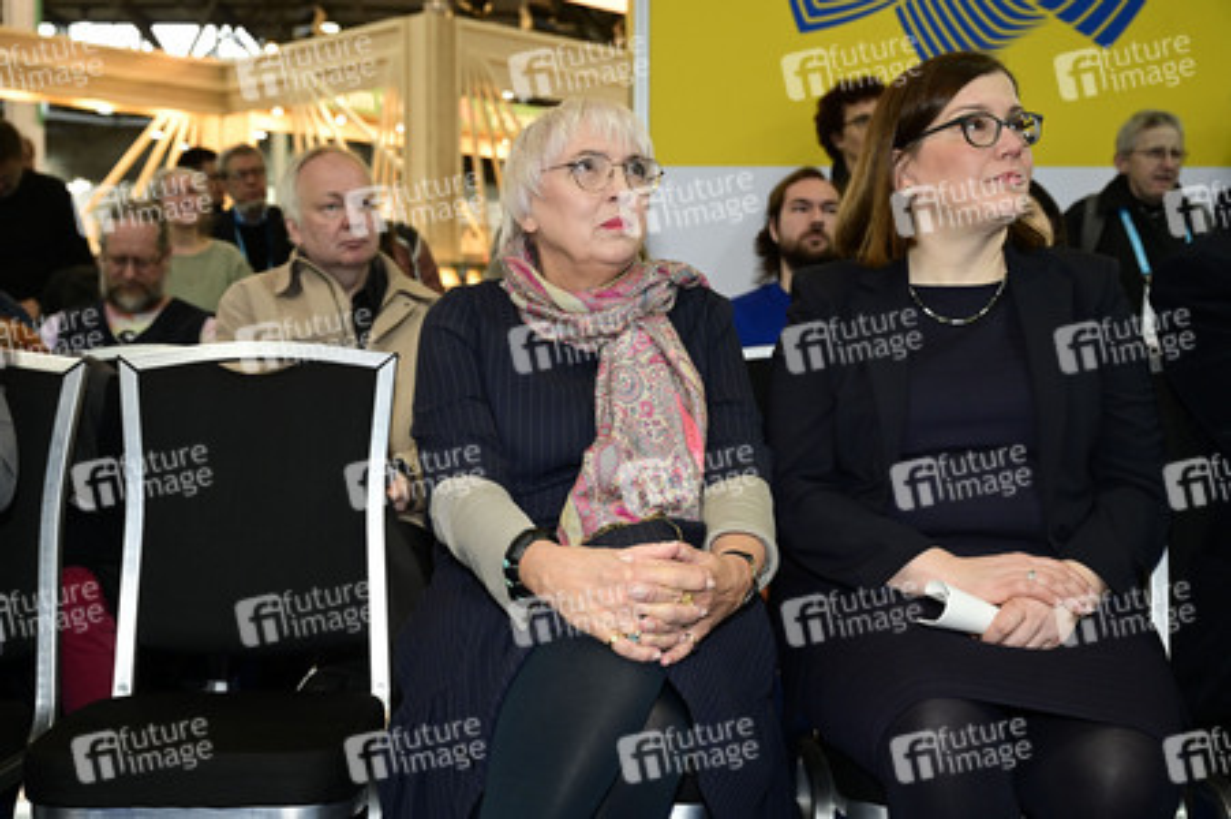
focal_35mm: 44
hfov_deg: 44.5
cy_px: 410
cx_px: 616
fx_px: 1503
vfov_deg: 30.5
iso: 2500
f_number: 5
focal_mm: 44
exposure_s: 1/200
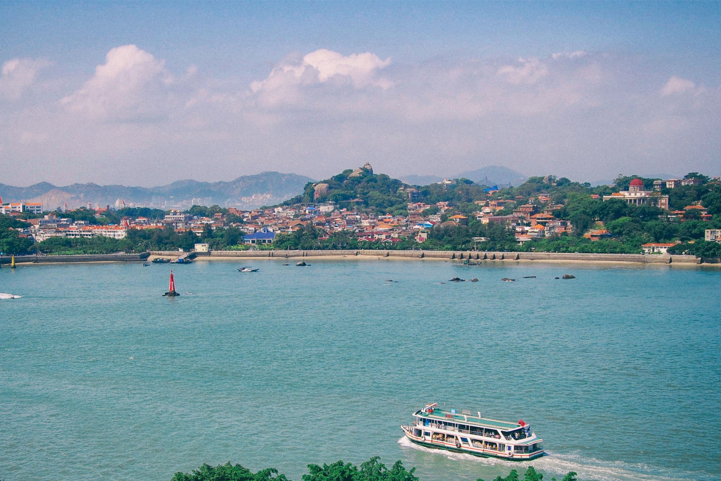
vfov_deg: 29.9
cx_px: 360
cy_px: 240
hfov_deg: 43.6
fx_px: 901
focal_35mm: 45
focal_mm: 30
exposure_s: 1/400
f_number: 10
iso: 200
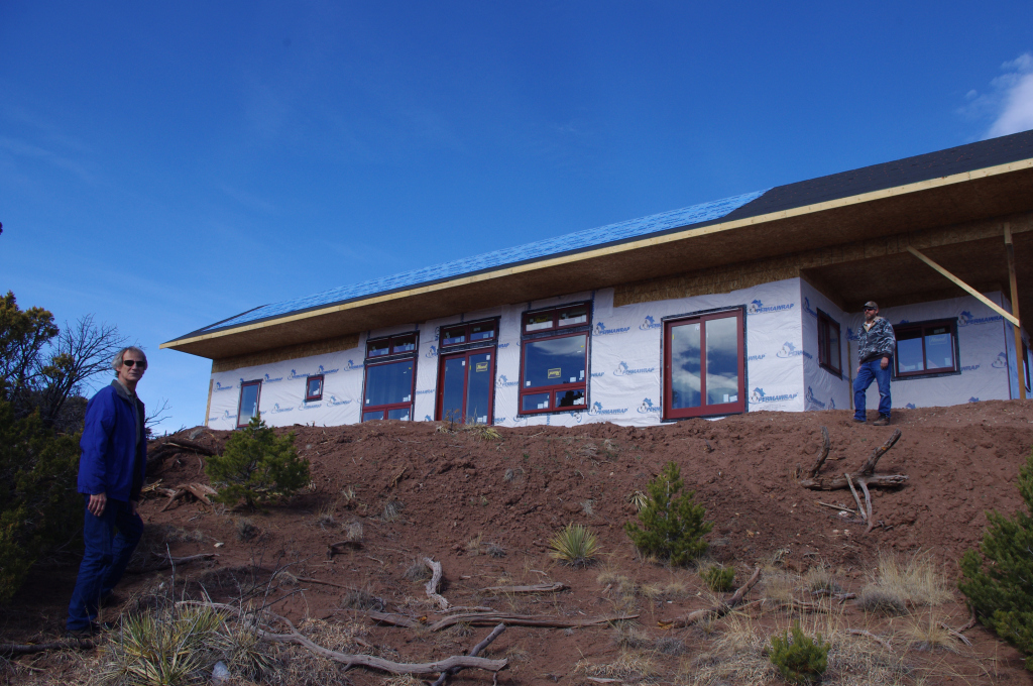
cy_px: 343
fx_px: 888
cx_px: 516
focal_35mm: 31
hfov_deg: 60.3
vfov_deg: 42.2
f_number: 11
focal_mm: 21.25
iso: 200
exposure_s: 1/160
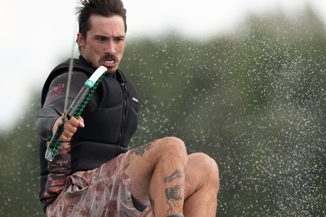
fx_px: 6574
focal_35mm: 726
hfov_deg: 2.8
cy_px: 177
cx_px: 248
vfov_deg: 1.9
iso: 500
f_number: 4.5
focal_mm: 400
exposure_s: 1/2000
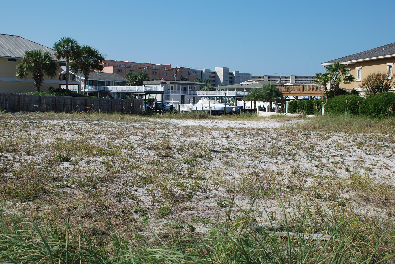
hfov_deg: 46.3
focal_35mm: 42
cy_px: 132
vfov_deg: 32.0
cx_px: 198
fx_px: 461
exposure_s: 1/250
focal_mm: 28
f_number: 8
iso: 100
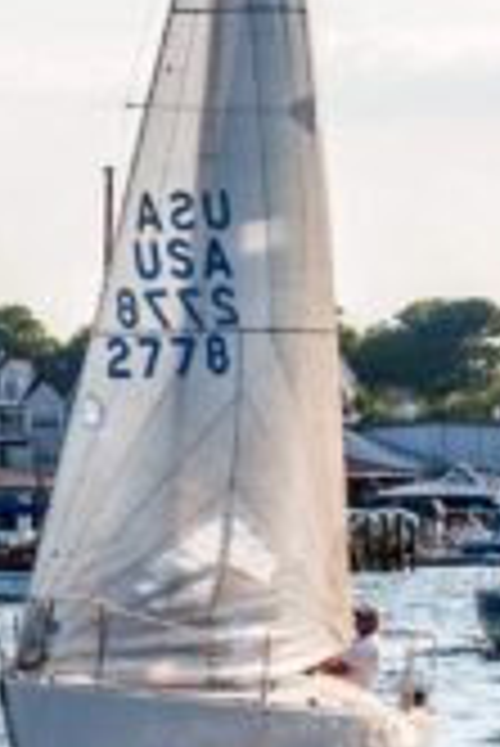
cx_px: -523
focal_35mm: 242
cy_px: 148
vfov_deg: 8.5
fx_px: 5037
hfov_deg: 5.6
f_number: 8
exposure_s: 1/1600
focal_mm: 35
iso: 500
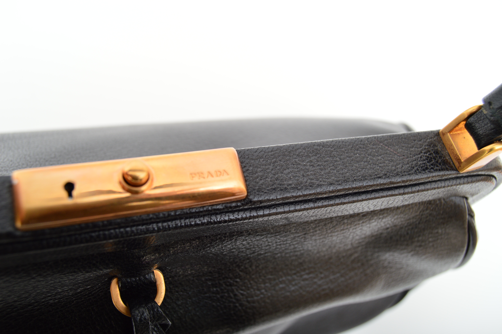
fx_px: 502
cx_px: 251
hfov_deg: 53.2
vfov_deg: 36.8
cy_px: 167
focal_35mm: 36
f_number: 5.6
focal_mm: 24
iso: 200
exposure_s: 1/200
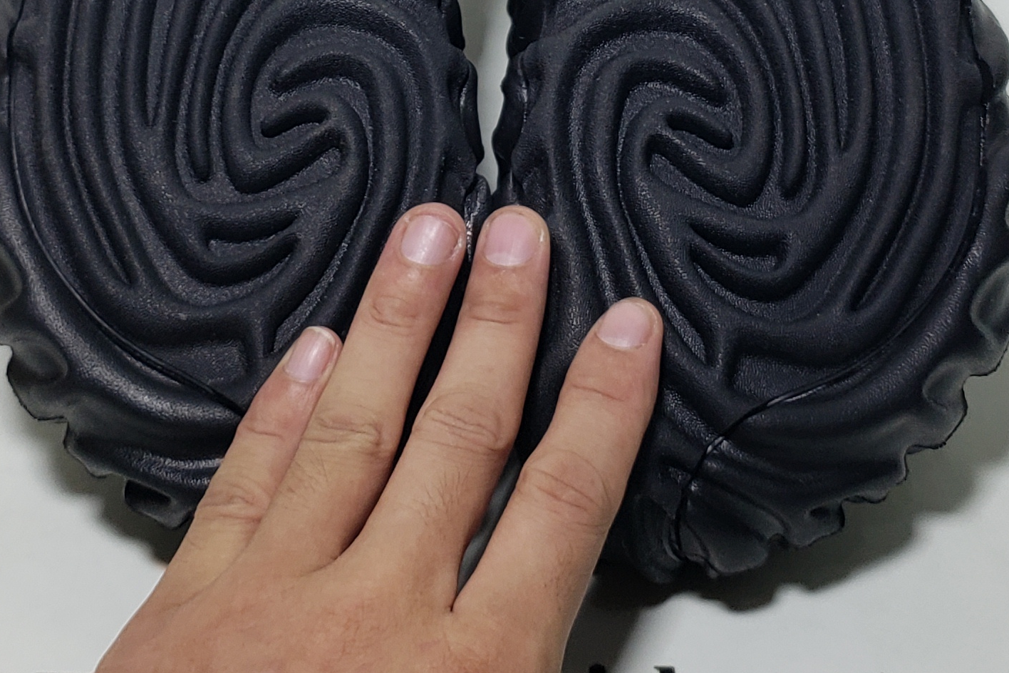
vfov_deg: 16.8
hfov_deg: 26.3
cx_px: 446
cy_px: -170
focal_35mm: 77
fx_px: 2158
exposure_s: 1/354
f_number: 1.5
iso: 50
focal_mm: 4.3
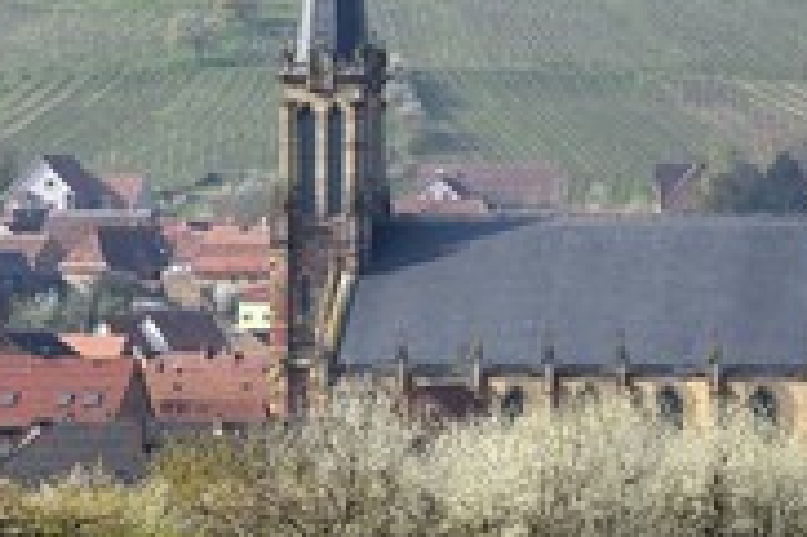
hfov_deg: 4.5
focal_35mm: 462
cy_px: 231
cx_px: 231
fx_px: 10347
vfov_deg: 3.0
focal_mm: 200
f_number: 9
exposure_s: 1/320
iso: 200
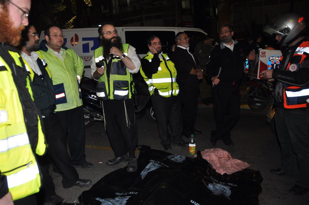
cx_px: 154
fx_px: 231
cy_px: 102
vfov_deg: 47.8
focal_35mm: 27
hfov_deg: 67.4
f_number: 4.5
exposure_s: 1/60
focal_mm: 18
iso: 320
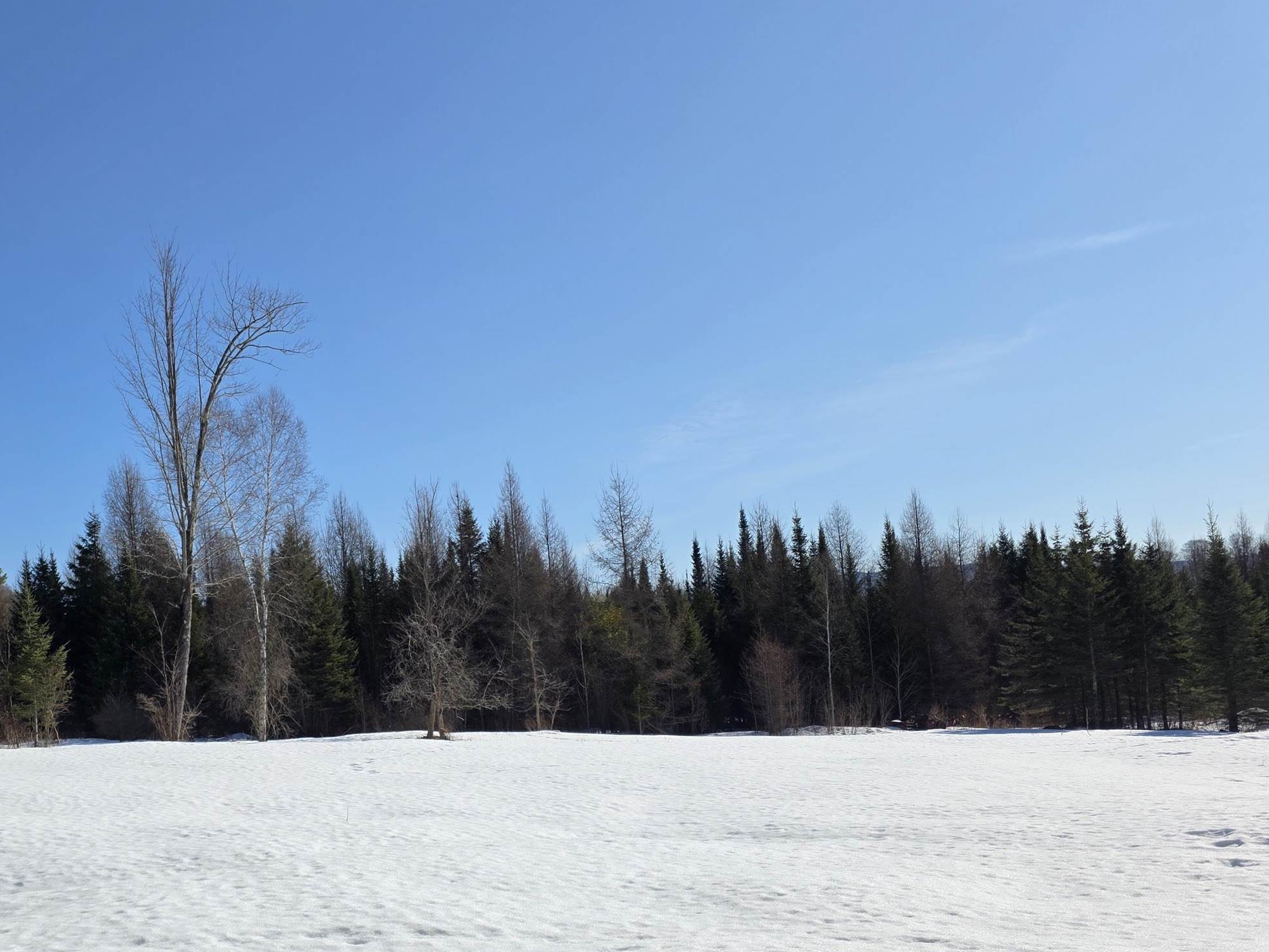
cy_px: 640
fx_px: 1320
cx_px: 335
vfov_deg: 39.2
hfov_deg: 49.5
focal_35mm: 36
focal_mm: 6.3
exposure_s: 1/7944
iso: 64
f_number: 1.7
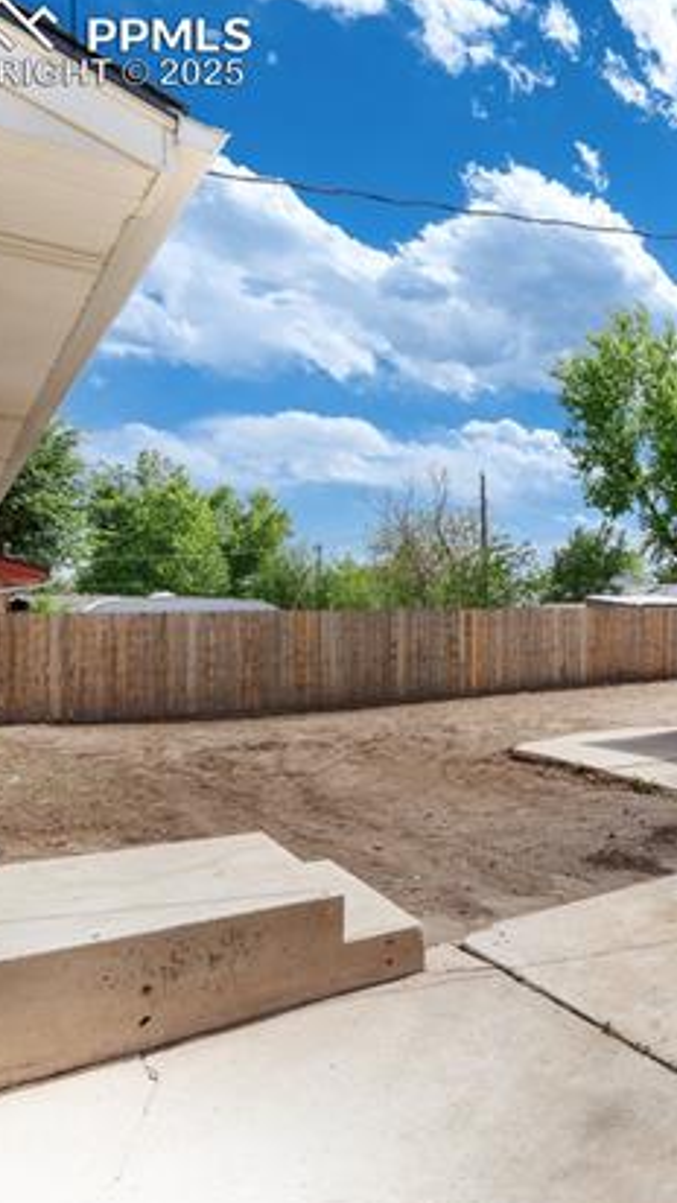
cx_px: 820
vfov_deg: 71.9
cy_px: 607
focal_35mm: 26
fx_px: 829
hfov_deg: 34.9
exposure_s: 1/200
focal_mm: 16
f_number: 8
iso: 200
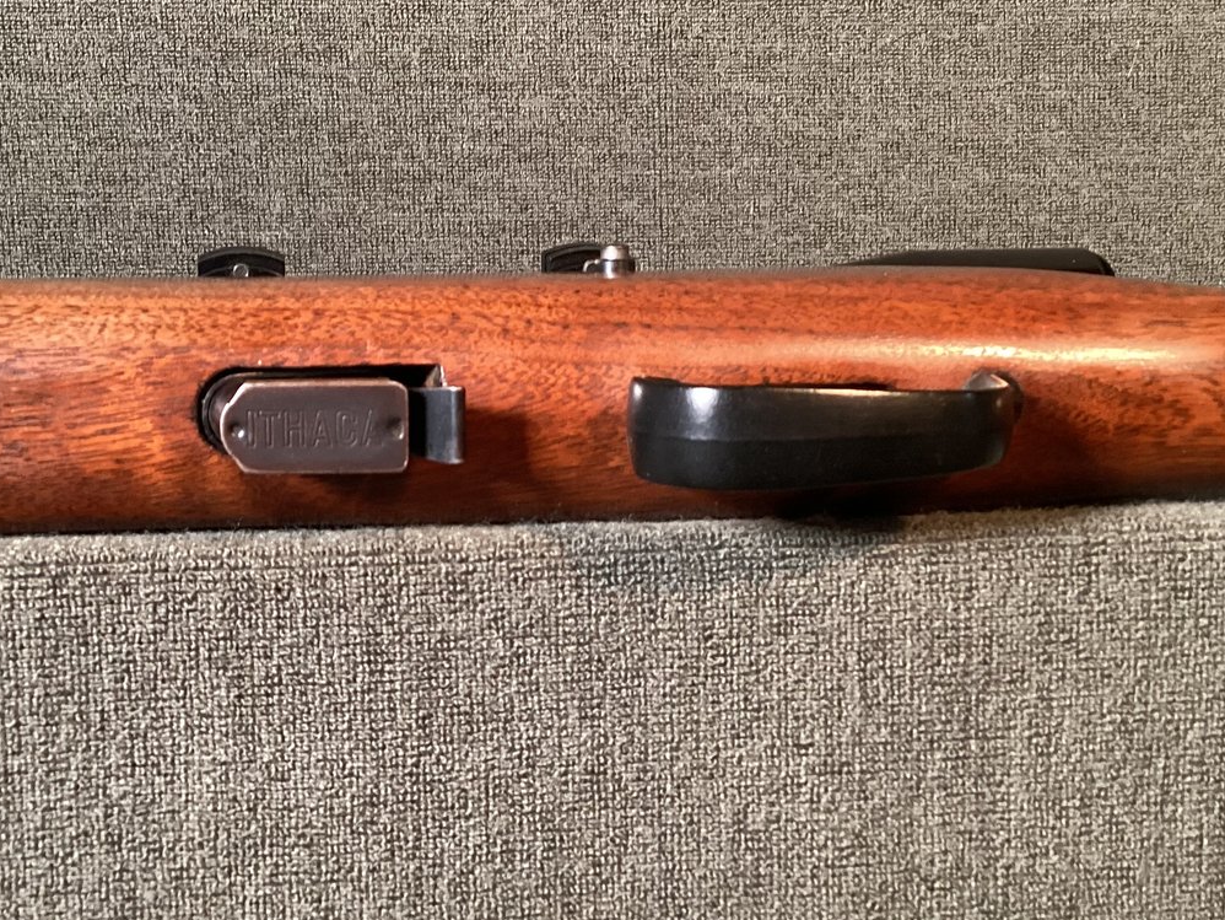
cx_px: 446
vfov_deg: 30.9
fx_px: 1664
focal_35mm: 47
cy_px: 493
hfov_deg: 40.1
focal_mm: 3.3
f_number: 2.4
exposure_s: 1/40
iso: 320
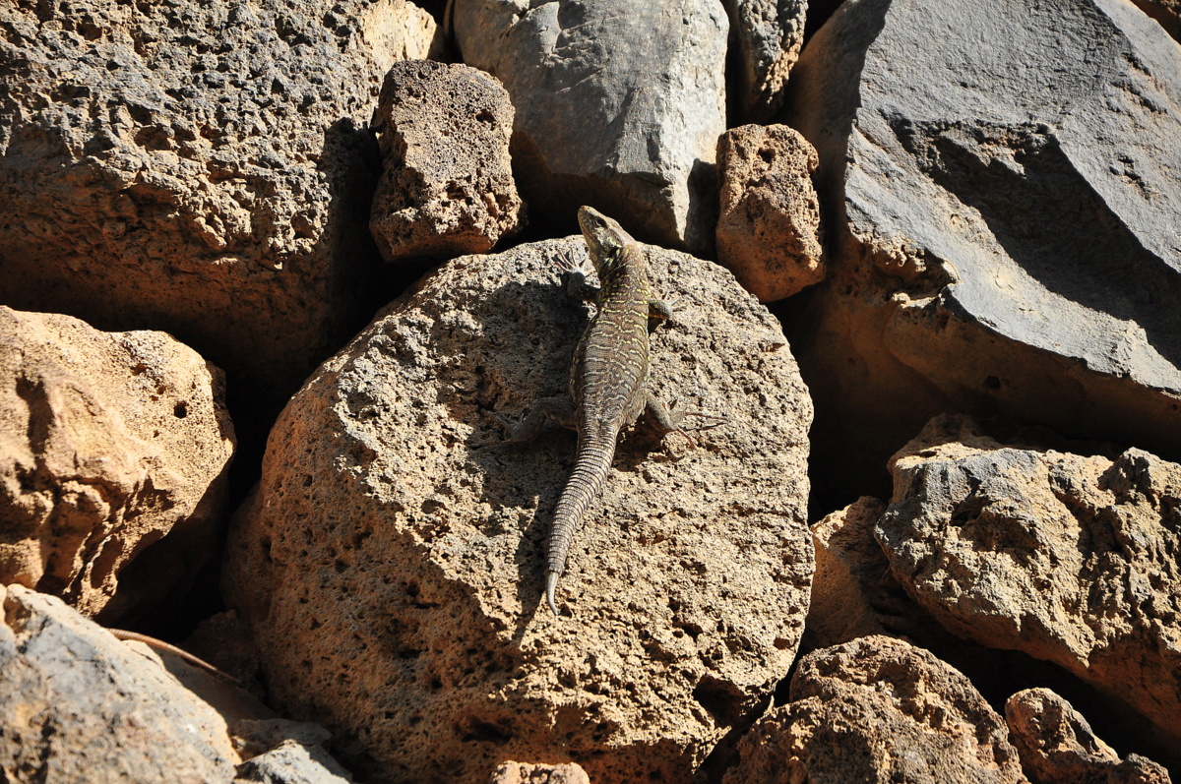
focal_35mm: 158
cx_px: 590
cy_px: 392
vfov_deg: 8.7
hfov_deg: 13.1
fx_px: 5161
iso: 400
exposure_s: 1/800
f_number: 7.1
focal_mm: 105
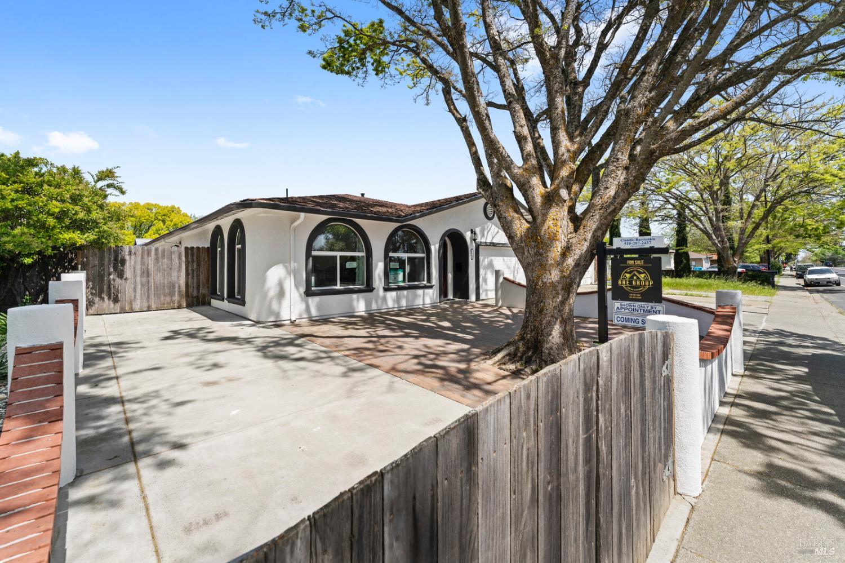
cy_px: 282
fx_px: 343
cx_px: 422
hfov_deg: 101.9
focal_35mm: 15
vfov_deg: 78.8
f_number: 7.1
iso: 125
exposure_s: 1/400
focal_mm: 14.6
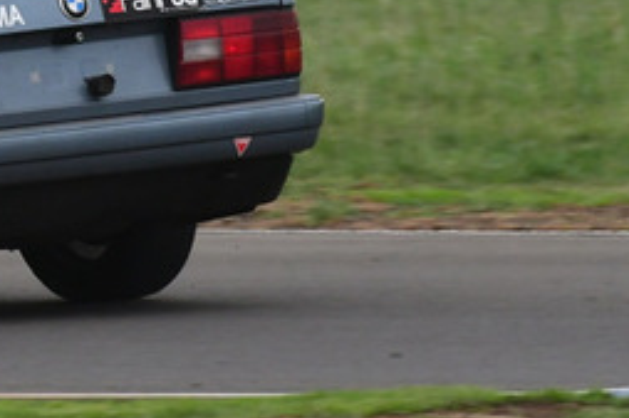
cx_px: -235
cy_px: -146
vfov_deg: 0.6
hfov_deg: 1.0
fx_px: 37138
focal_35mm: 2127
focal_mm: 450
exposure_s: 1/640
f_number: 9
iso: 1250
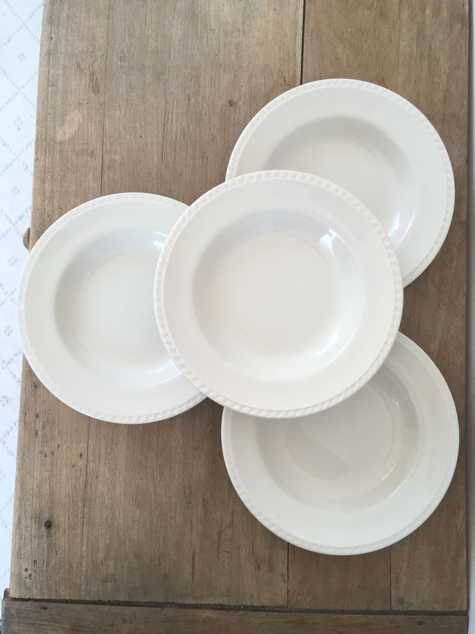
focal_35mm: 29
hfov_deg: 48.2
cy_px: 317
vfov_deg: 61.7
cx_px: 238
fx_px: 531
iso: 40
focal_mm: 4.15
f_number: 2.2
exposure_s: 1/100
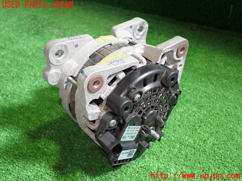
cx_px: 121
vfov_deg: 37.7
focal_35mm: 38
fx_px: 266
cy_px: 90
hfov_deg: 49.0
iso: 500
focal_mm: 6.83
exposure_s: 1/40
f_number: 2.7
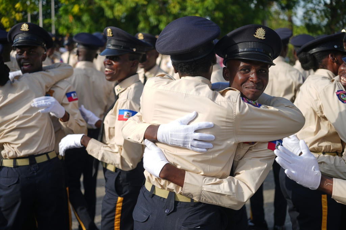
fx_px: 481
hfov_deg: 39.6
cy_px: 115
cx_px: 173
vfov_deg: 27.0
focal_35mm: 50
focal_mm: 50
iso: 80
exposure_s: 1/800
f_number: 2.8
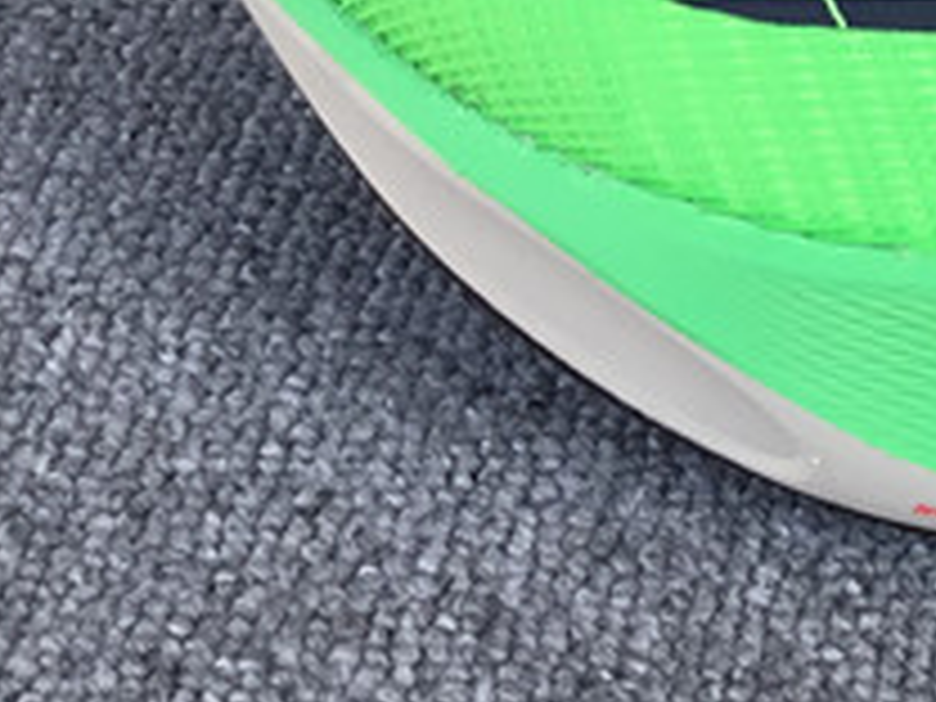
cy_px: -434
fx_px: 3623
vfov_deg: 10.6
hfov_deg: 13.0
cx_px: 1818
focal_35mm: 134
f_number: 2.4
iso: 25
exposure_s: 1/285
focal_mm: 3.3
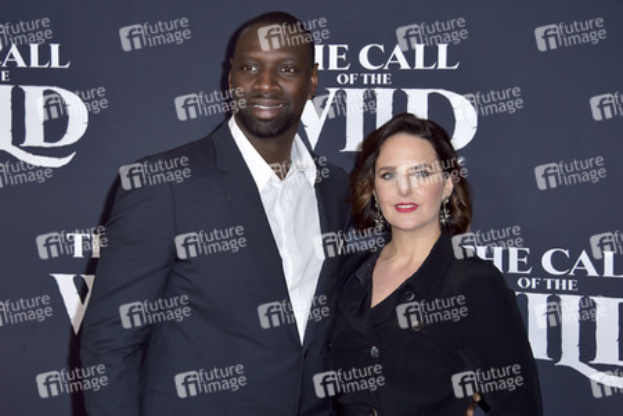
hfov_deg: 23.9
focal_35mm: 85
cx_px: 312
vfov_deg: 16.1
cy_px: 208
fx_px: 1471
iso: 320
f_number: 7.1
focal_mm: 85
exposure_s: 1/250
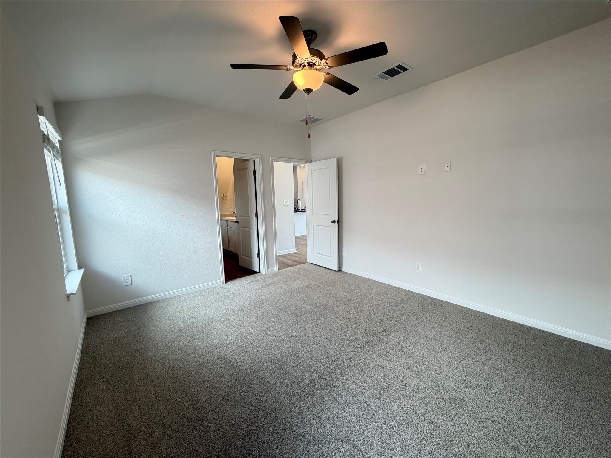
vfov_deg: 85.7
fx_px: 247
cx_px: 306
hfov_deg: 102.1
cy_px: 229
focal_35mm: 14
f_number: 2.2
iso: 125
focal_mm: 2.22
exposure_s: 1/120
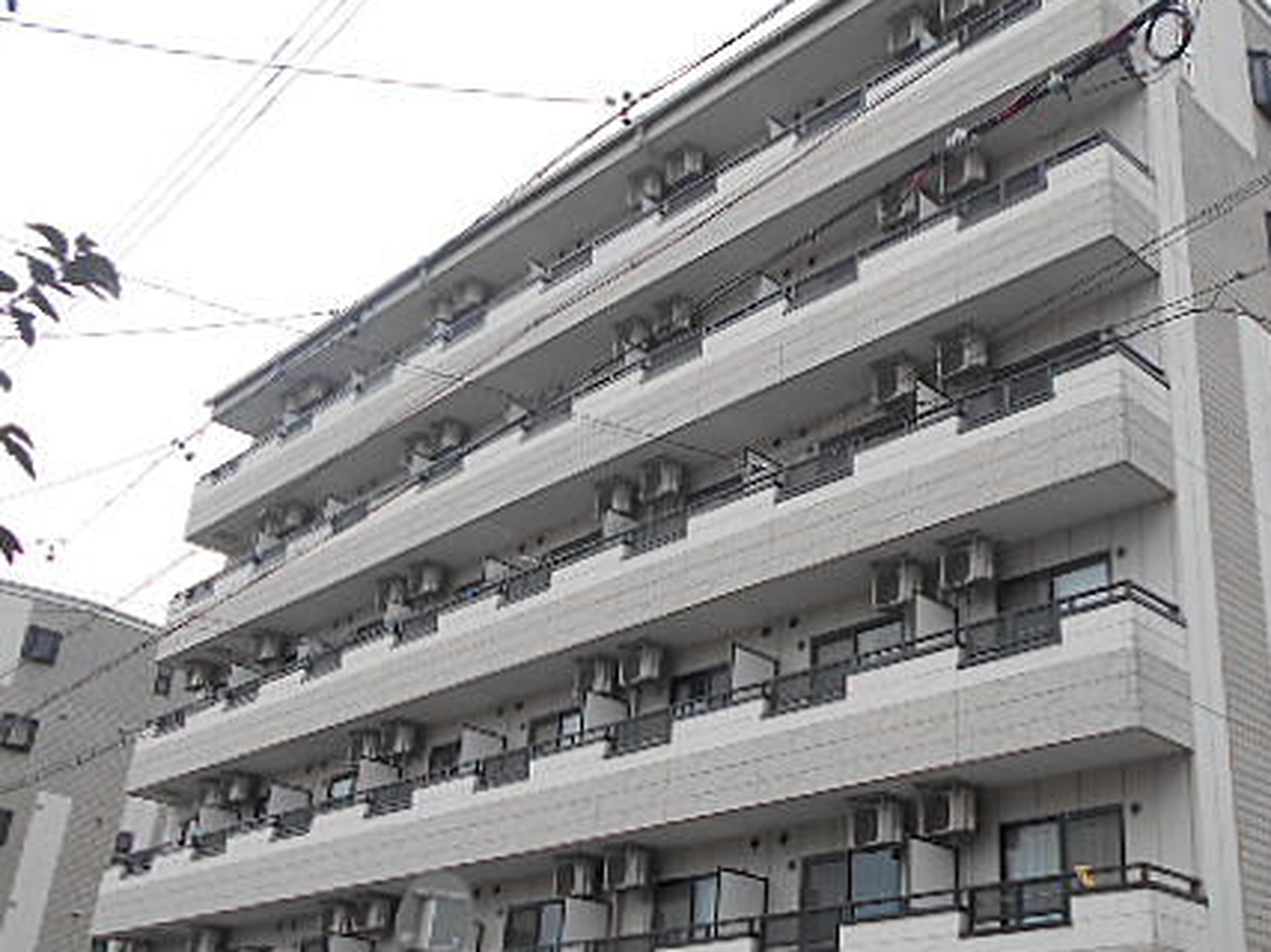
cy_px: 509
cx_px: 810
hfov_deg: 47.4
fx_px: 1432
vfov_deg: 36.8
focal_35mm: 39
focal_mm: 4.6
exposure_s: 1/640
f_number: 3.2
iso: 80
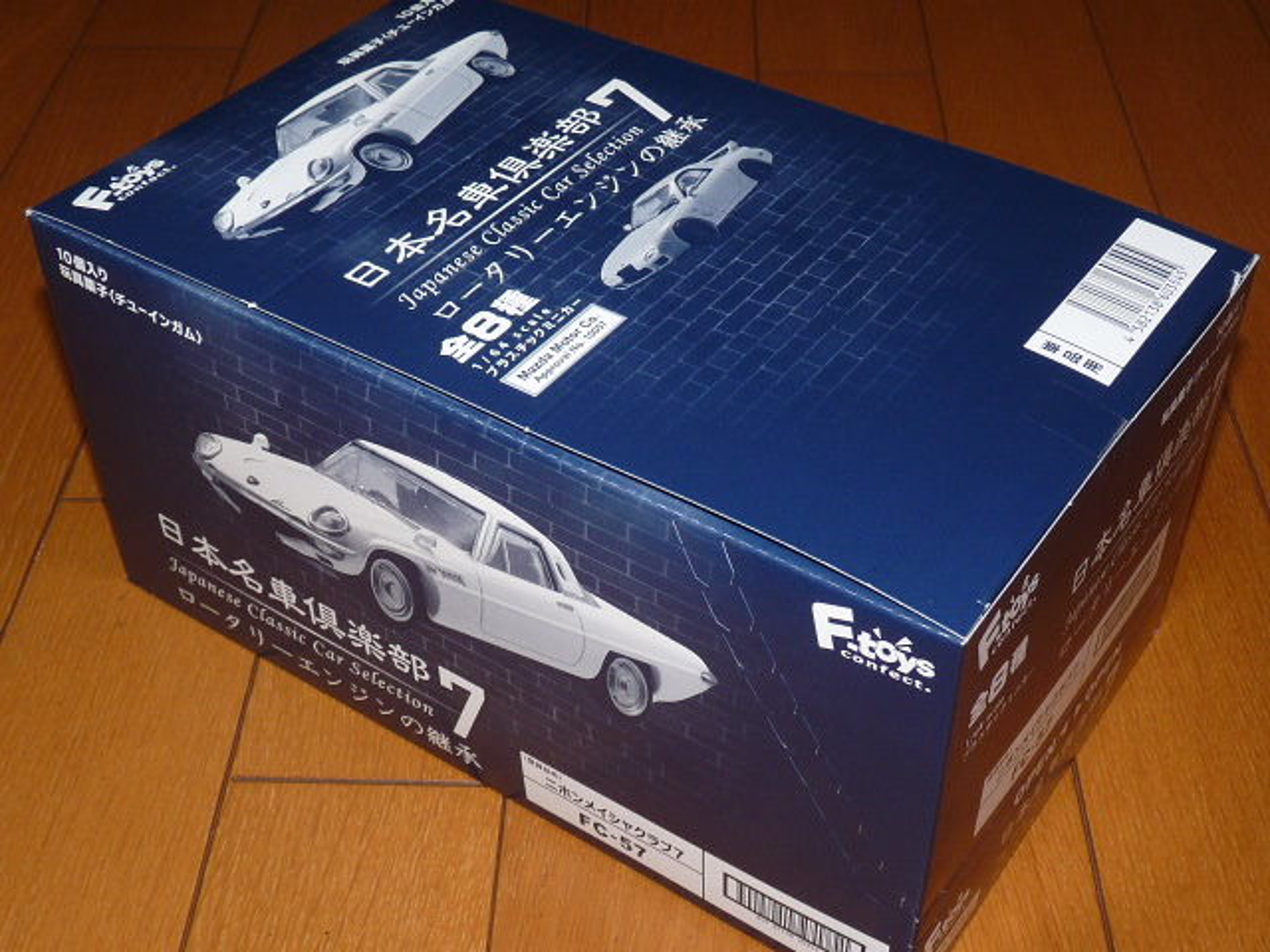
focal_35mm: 47
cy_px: 476
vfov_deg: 30.9
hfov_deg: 40.4
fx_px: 1724
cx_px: 635
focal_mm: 4.8
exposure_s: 1/30
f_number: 2.8
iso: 100
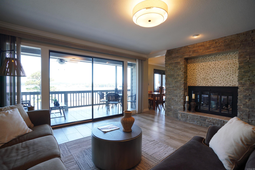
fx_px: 113
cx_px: 128
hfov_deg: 96.7
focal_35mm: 16
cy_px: 85
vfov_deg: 73.8
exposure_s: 1/40
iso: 400
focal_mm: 16
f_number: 7.1
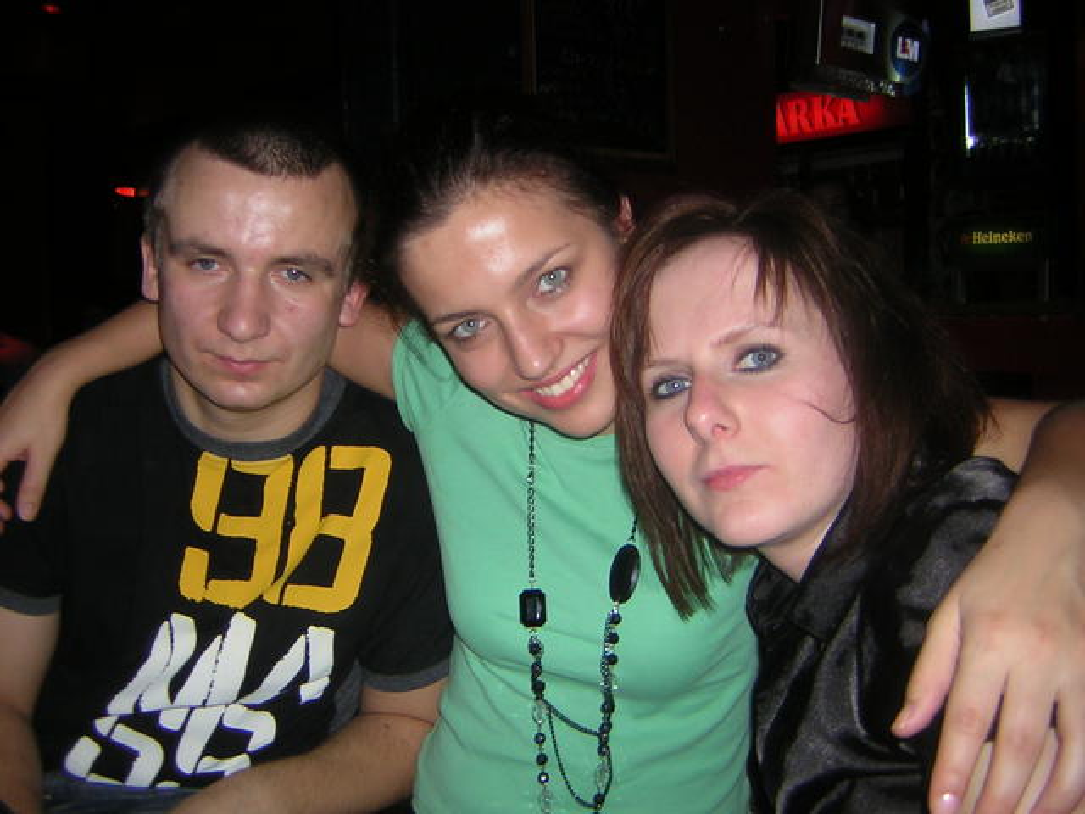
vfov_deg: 39.7
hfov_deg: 51.4
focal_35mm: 36
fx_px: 1128
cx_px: 542
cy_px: 407
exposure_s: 1/60.1
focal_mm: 4.7
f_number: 2.6
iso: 50
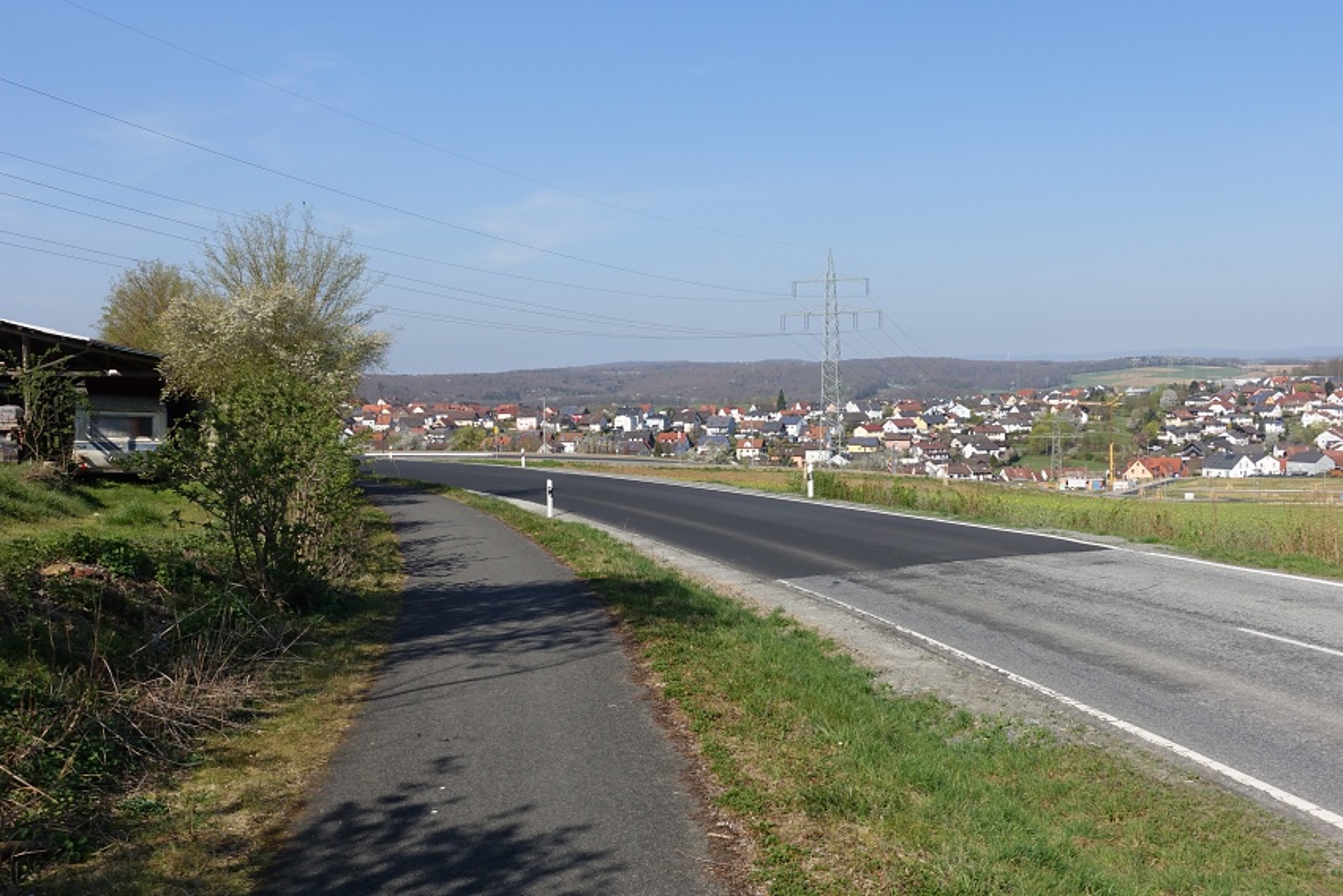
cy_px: 448
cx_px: 672
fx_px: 1343
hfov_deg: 53.1
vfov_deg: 36.9
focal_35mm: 36
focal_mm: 13.16
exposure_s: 1/640
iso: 125
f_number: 5.6
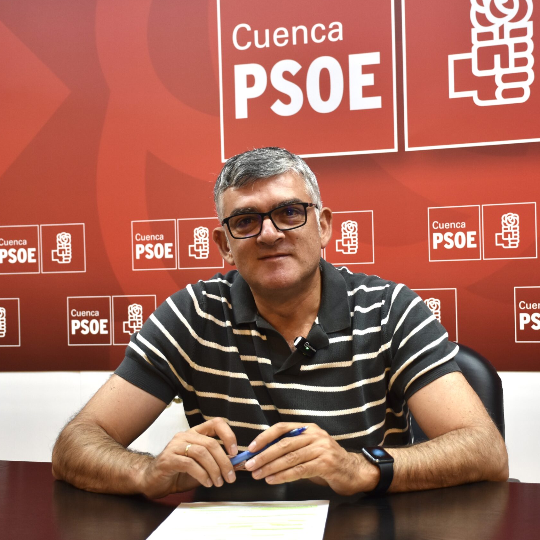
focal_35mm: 58
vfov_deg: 29.6
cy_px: 269
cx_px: 364
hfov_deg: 29.3
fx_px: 1024
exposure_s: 1/60
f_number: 4
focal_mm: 30
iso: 450
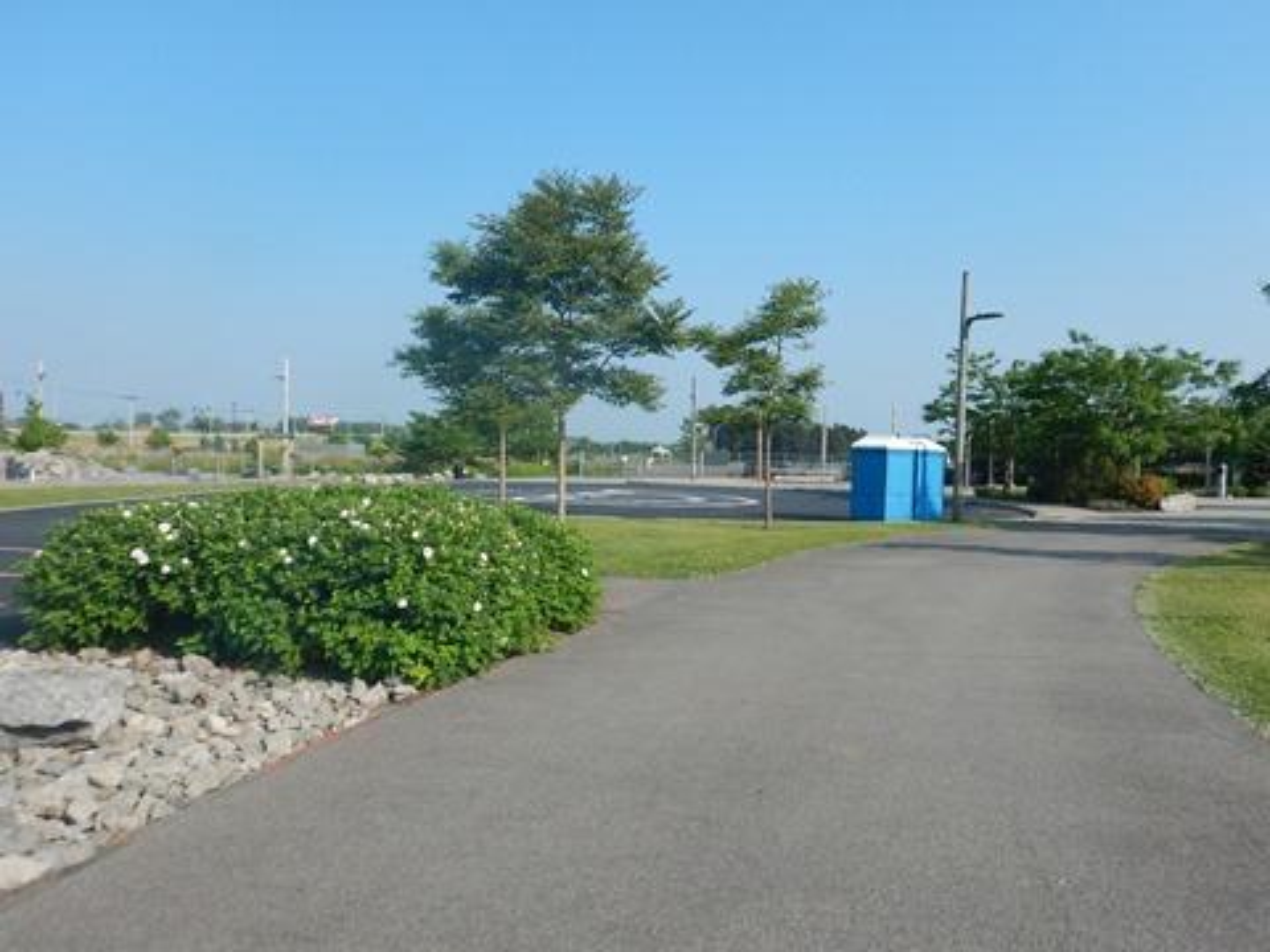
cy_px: 476
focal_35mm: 24
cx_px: 635
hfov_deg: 71.6
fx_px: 881
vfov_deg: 56.8
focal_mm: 4.3
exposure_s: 1/800
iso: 125
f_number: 4.1
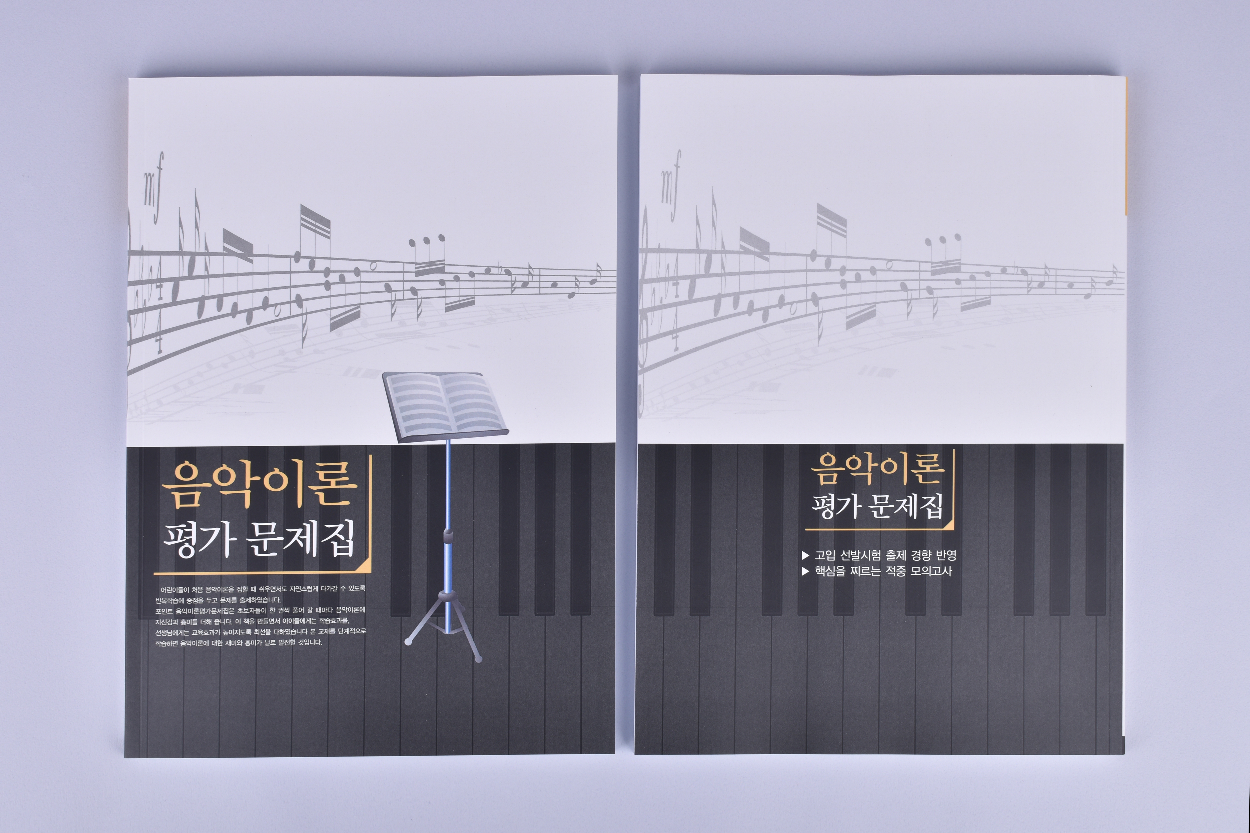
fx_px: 1823
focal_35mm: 52
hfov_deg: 37.9
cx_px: 625
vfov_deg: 25.8
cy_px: 416
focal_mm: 35
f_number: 8
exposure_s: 1/160
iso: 100
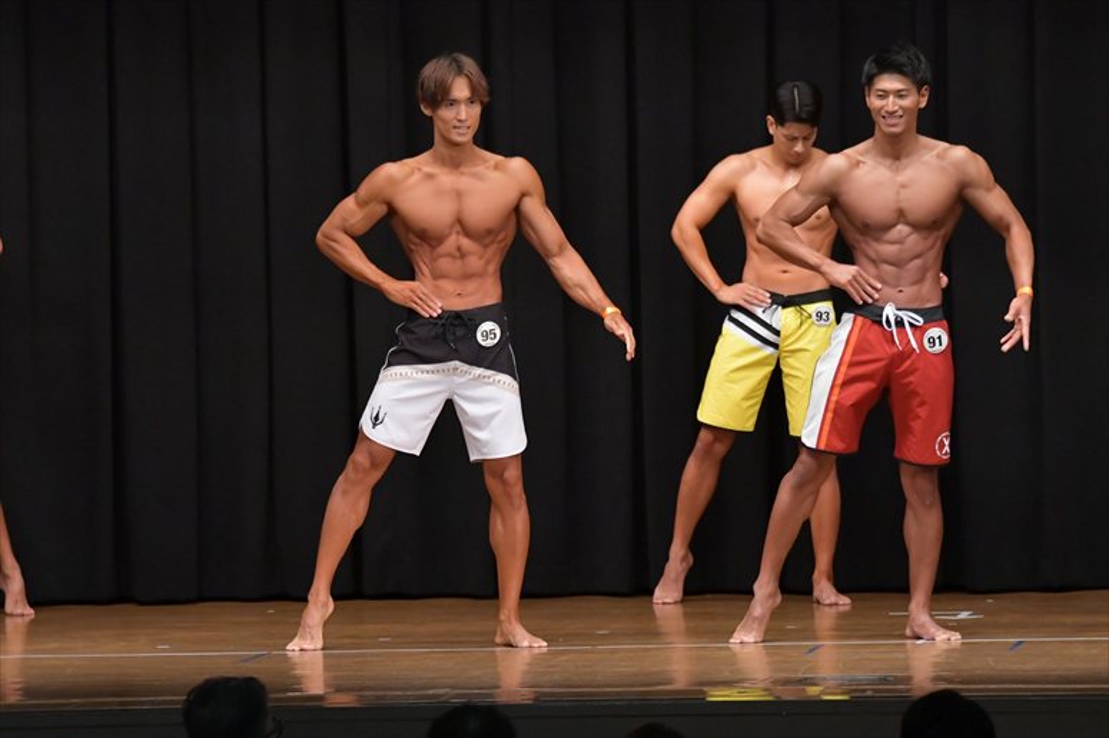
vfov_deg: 6.3
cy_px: 369
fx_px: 6682
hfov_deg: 9.5
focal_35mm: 217
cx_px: 554
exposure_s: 1/400
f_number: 5.6
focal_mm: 145
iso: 6400
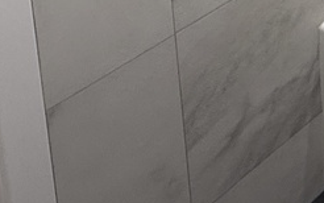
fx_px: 769
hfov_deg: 19.9
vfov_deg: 11.5
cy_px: -334
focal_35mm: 87
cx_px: 512
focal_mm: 2.22
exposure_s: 1/120
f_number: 2.2
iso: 100
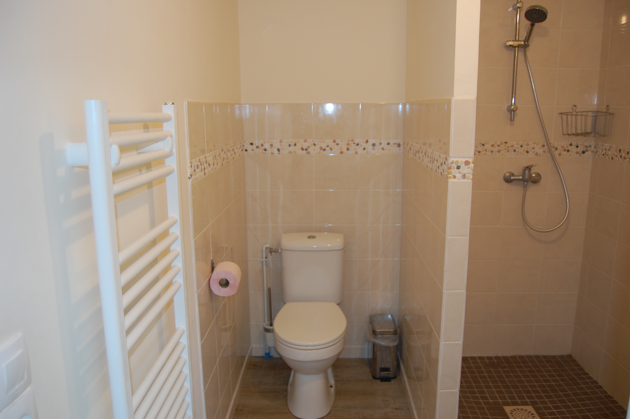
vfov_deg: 45.6
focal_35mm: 28
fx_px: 498
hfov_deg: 64.6
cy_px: 210
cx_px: 315
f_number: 3.5
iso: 400
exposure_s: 1/80
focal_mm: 19
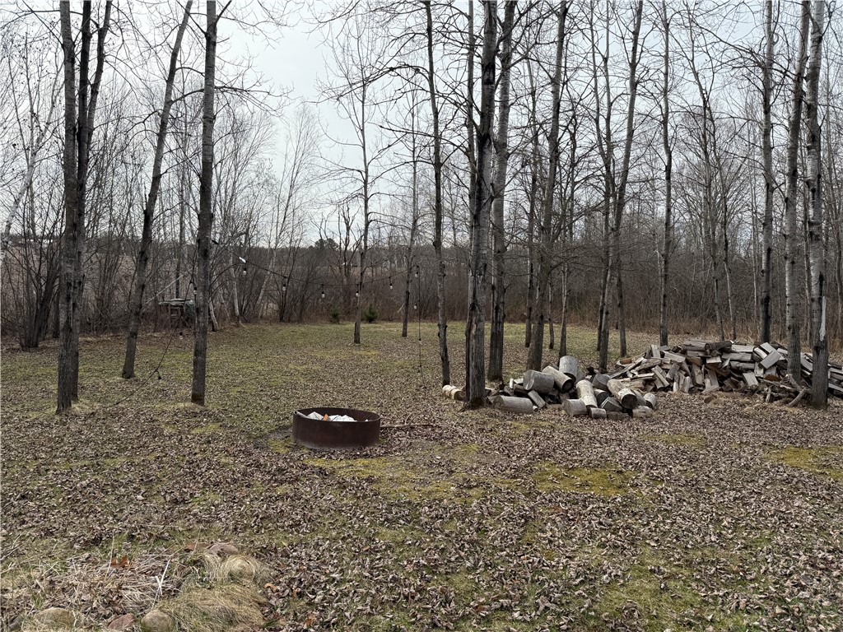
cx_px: 422
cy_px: 316
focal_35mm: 24
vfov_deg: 56.8
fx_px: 584
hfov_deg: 71.6
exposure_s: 1/4405
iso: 100
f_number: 1.78
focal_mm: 6.76
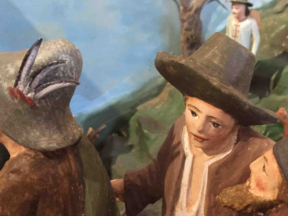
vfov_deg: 31.8
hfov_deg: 41.4
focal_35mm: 45
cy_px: 151
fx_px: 374
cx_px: 199
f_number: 2.2
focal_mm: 4.15
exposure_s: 1/17
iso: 400
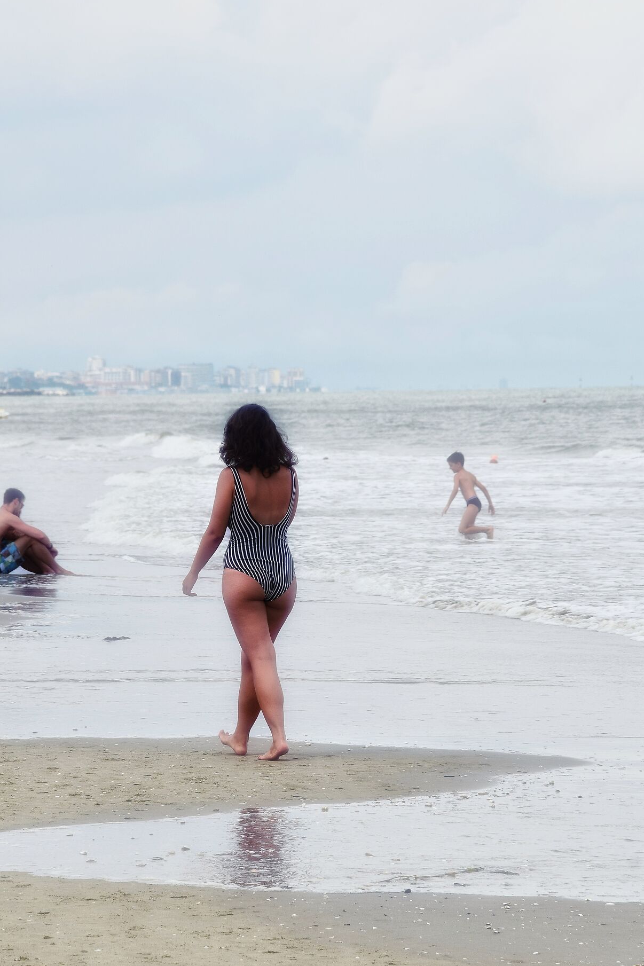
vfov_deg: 7.7
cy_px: 516
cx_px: 290
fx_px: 7209
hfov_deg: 5.1
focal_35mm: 269
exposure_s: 1/500
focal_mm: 135
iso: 280
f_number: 11
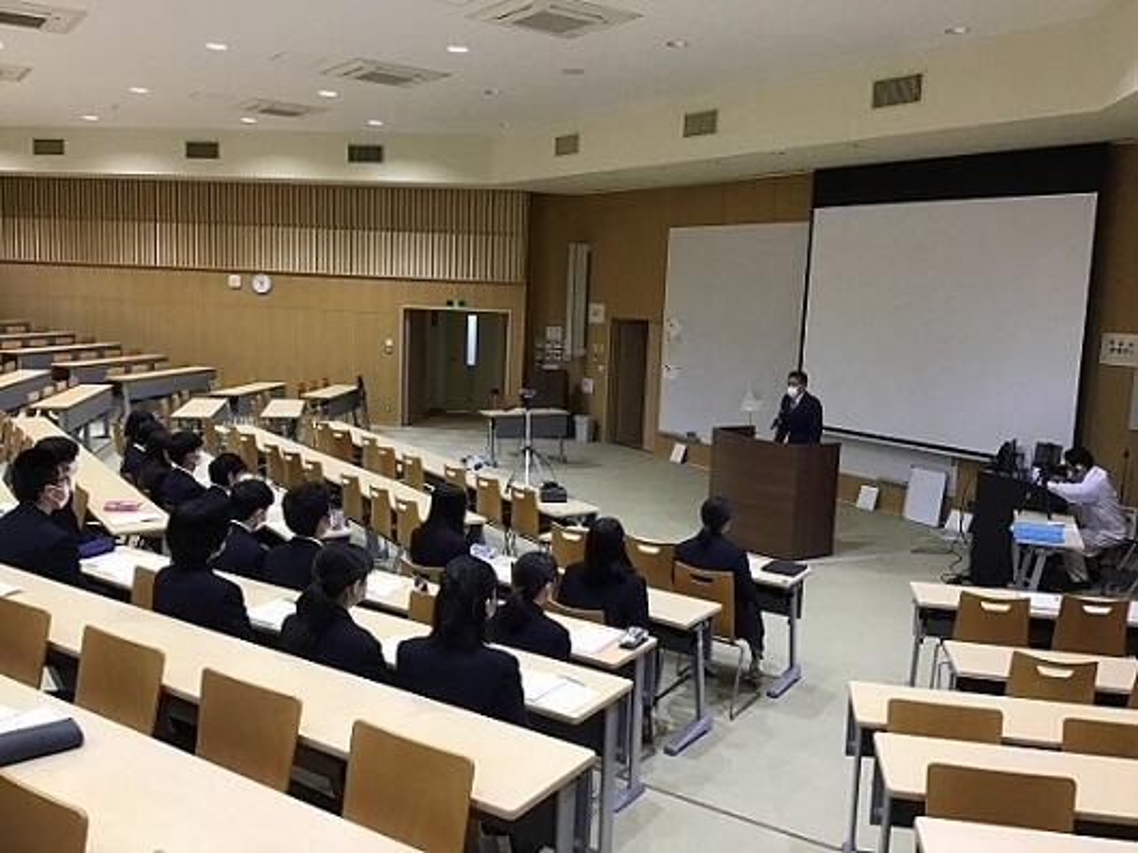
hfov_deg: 58.4
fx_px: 1019
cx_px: 569
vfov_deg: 45.4
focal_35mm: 31
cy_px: 426
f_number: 2.4
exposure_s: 1/30
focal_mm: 3.3
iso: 50
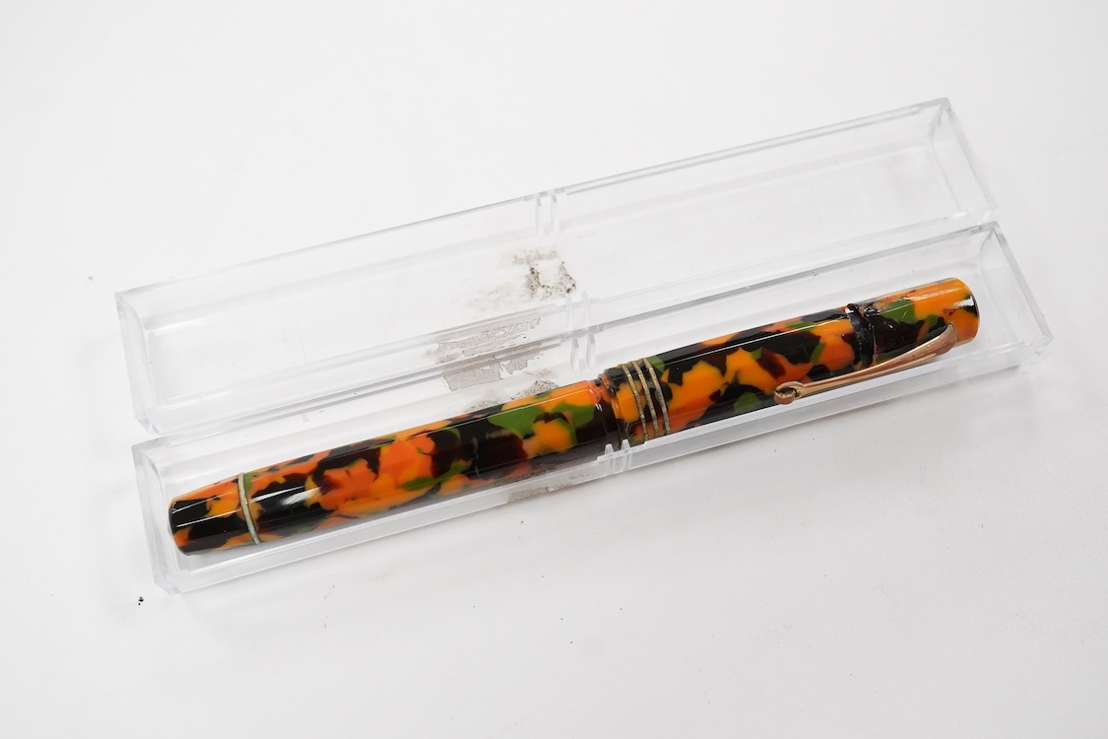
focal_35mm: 45
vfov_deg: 29.9
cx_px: 554
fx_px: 1385
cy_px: 370
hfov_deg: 43.6
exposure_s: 1/200
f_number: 10
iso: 2500
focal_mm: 30
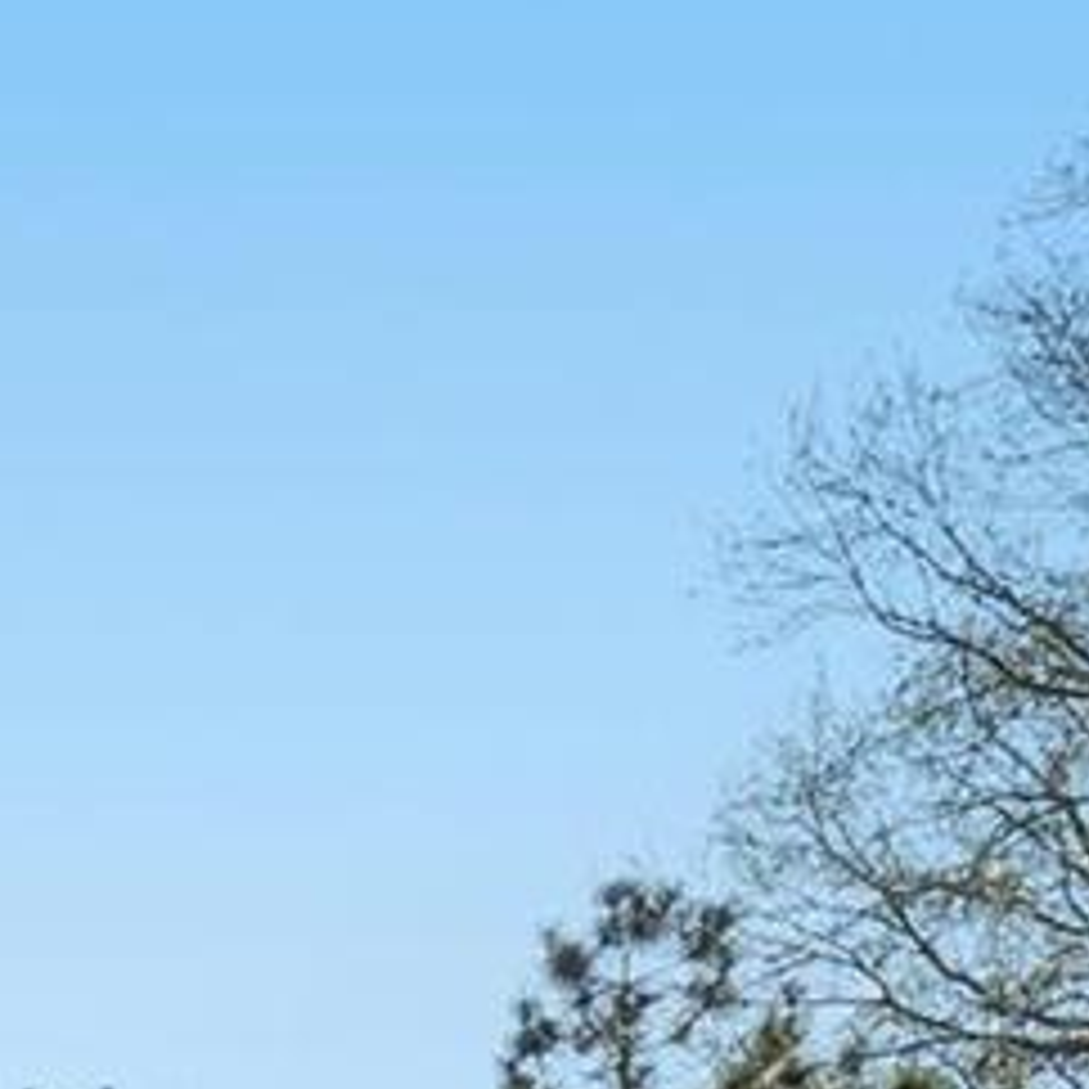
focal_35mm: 90
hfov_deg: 15.0
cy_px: 1845
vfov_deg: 16.7
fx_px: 3203
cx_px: -1202
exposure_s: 1/400
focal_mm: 8
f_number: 8
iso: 400
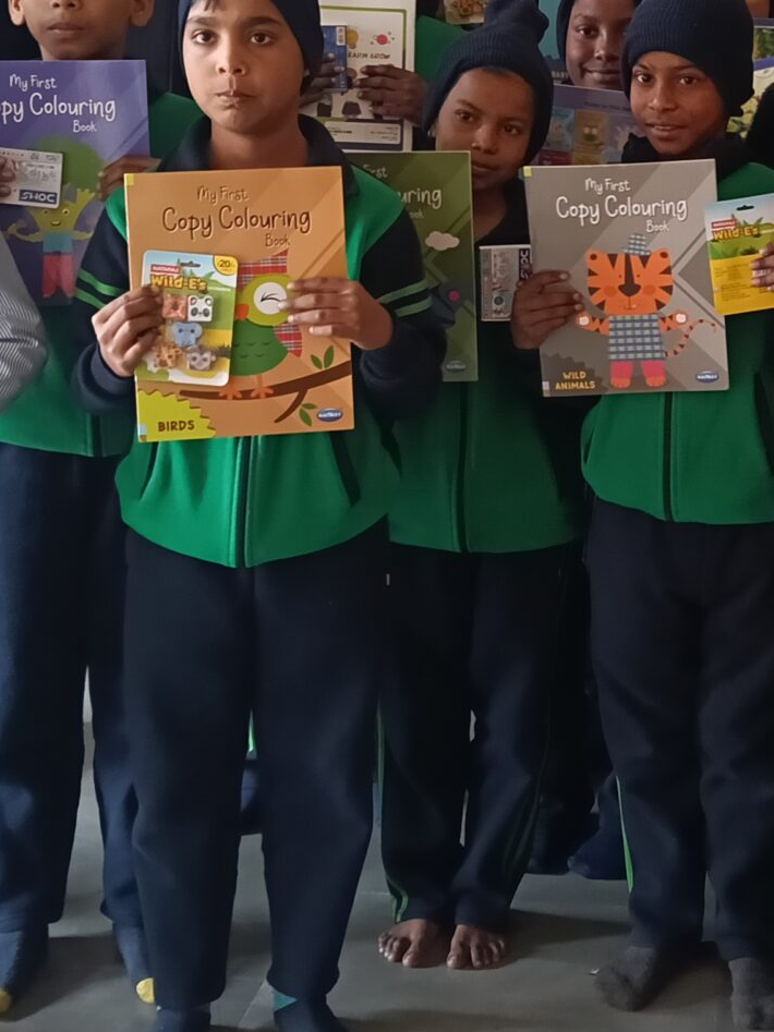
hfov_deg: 19.7
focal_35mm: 73
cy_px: 270
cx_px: 731
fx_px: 2177
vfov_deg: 26.4
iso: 500
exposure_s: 1/33.3
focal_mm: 3.98
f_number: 1.8
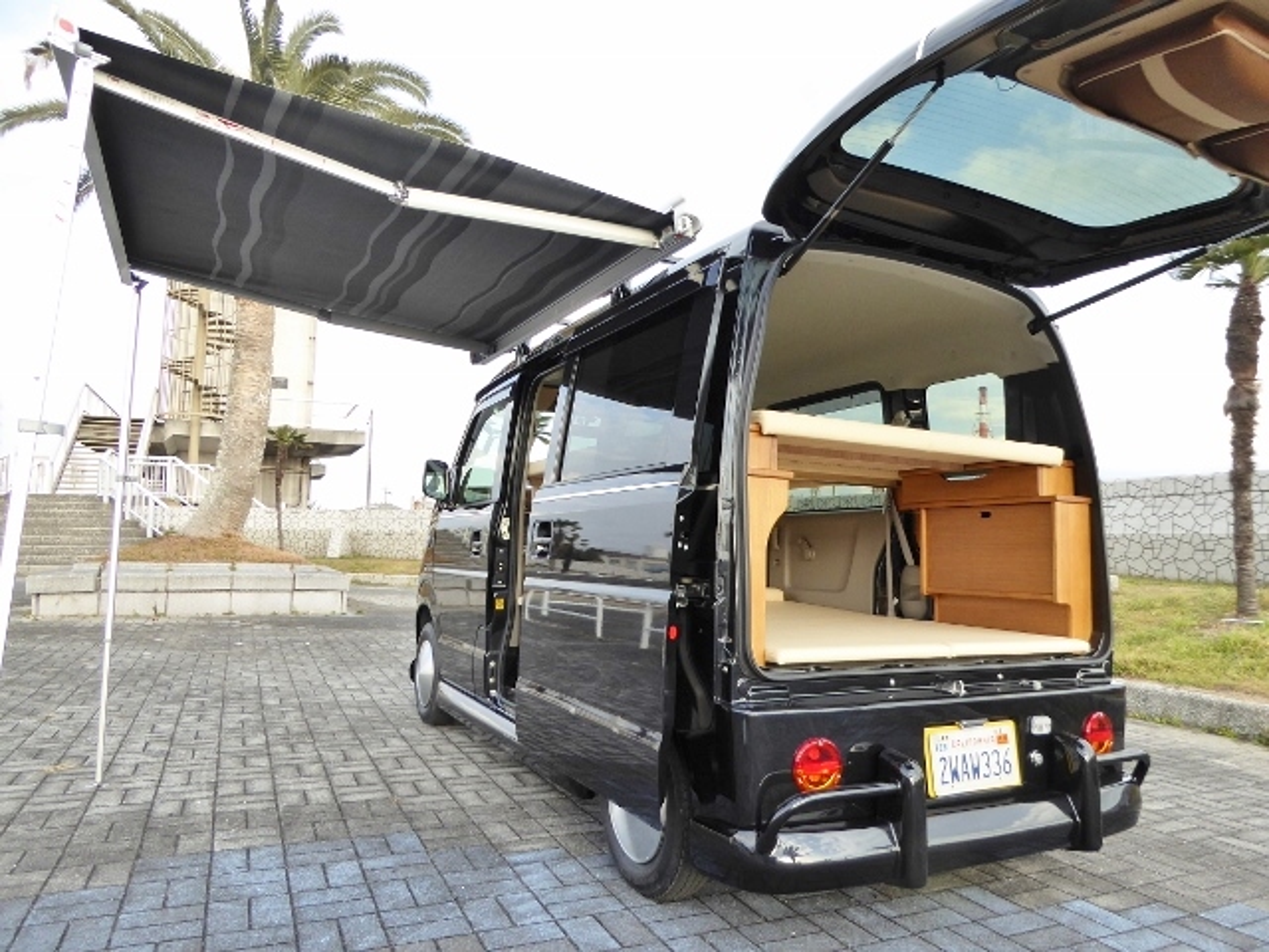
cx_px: 634
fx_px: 880
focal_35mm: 24
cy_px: 476
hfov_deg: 71.6
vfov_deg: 56.8
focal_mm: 4.3
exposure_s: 1/160
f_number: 3.3
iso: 160
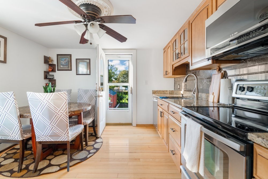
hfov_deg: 96.7
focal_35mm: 16
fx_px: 119
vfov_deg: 73.8
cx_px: 134
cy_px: 90
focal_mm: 16
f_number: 8
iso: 200
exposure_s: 1.3
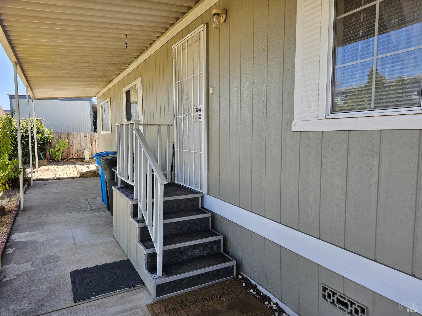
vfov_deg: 58.9
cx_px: 211
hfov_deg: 73.9
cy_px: 158
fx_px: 280
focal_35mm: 23
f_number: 1.7
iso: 12
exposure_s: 1/120
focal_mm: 6.3
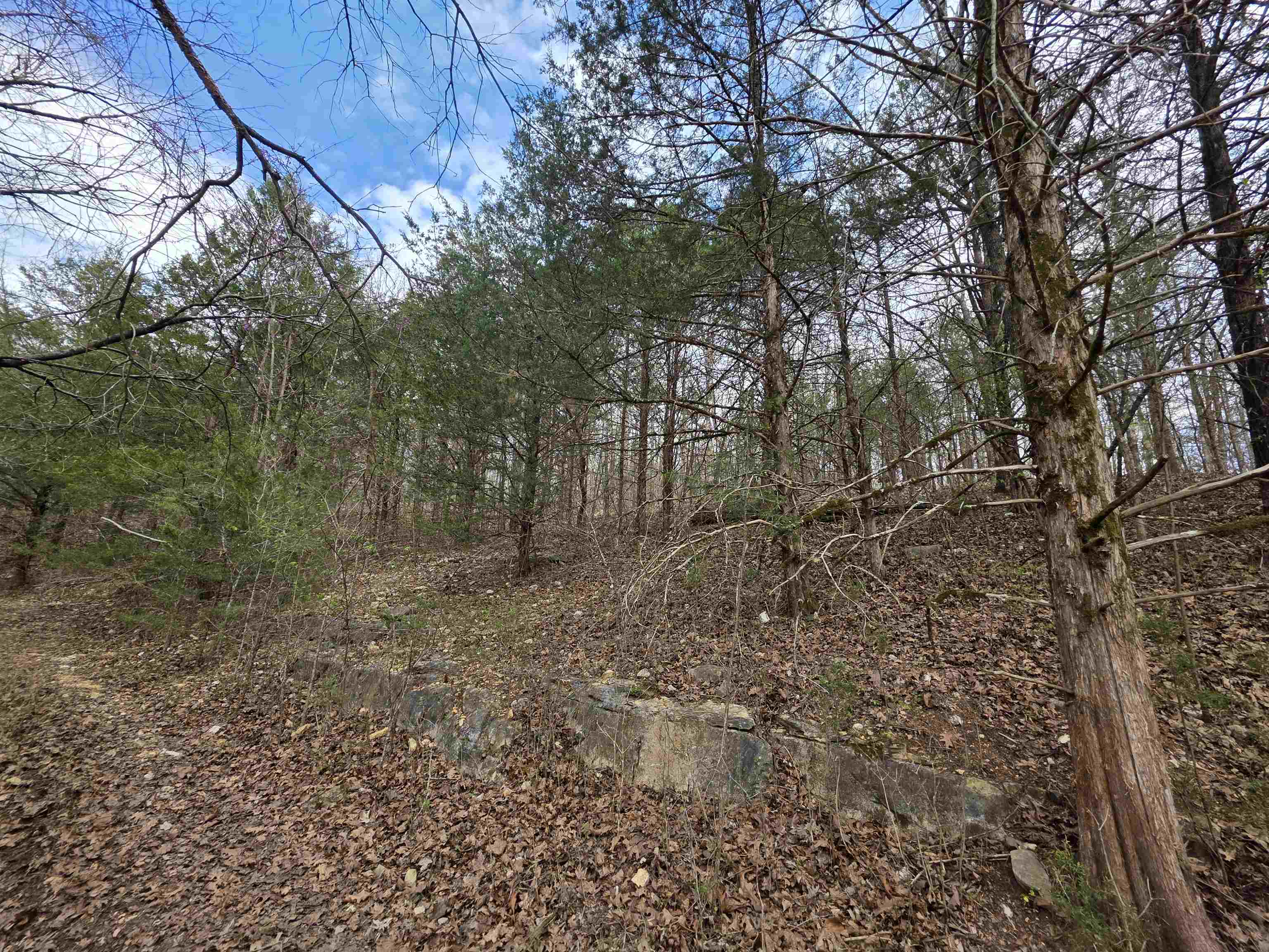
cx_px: 634
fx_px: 477
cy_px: 476
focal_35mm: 13
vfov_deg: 89.9
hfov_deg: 106.2
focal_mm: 2.2
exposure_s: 1/415
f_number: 1.9
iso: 40
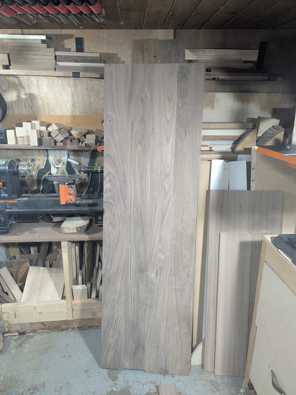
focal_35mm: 24
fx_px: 274
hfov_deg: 56.8
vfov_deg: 71.6
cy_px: 198
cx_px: 148
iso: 49
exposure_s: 1/40
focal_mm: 6.81
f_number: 1.85
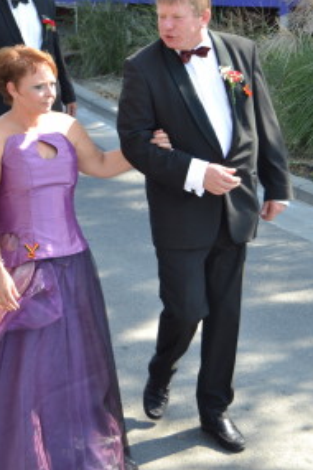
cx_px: 130
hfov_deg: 13.5
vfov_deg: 20.2
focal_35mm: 101
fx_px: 1317
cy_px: 172
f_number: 5.6
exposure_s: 1/125
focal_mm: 40
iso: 180
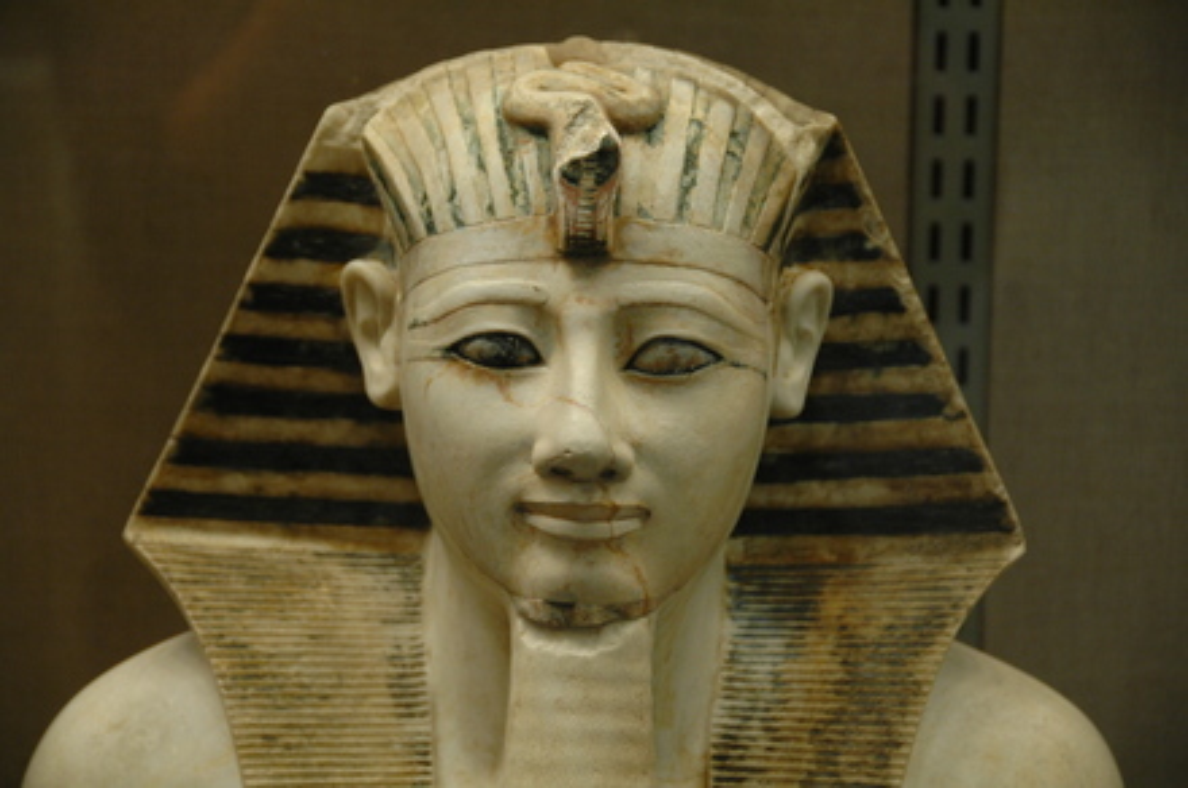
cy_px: 394
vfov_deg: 8.7
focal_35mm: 158
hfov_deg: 13.1
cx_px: 594
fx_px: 5190
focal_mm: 105
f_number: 5.6
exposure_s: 1/6
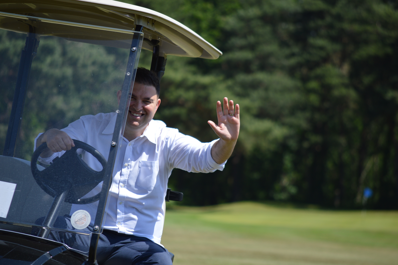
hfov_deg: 8.6
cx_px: 199
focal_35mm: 240
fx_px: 2651
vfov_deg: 5.7
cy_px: 132
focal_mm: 160
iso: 125
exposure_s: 1/500
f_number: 5.6
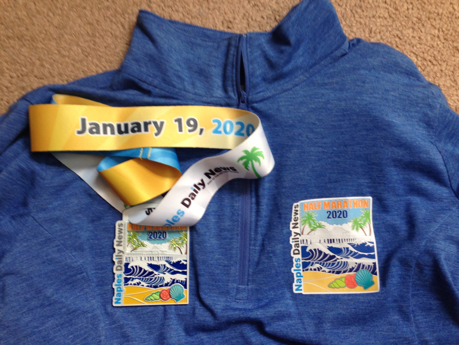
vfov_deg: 42.9
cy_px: 172
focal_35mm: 33
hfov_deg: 55.4
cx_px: 230
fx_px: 438
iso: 50
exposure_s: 1/20
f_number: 2.4
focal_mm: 4.12
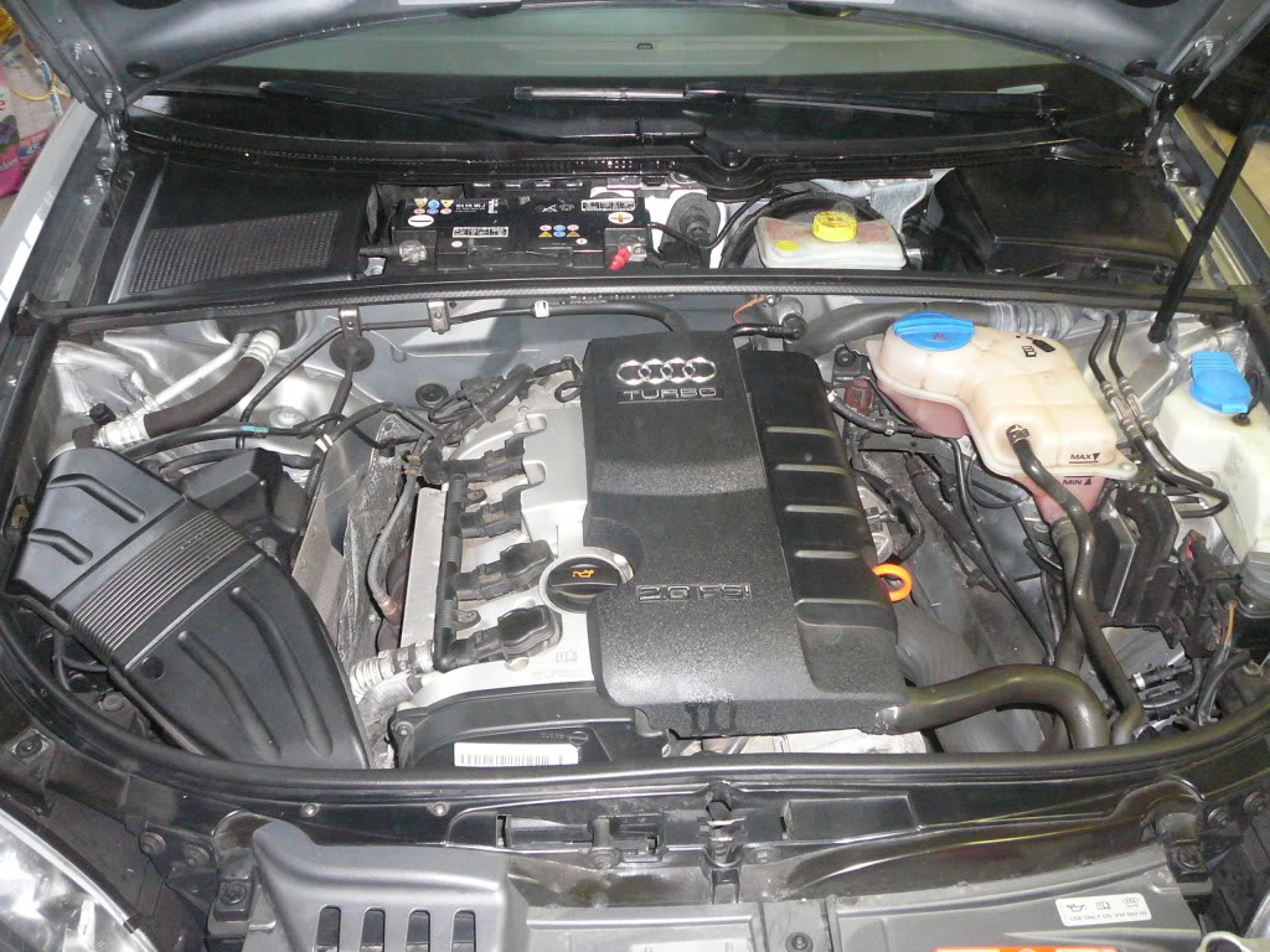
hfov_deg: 52.6
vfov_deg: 40.7
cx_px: 635
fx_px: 1284
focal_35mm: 35
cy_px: 476
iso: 400
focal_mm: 5.2
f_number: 2.8
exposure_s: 1/30
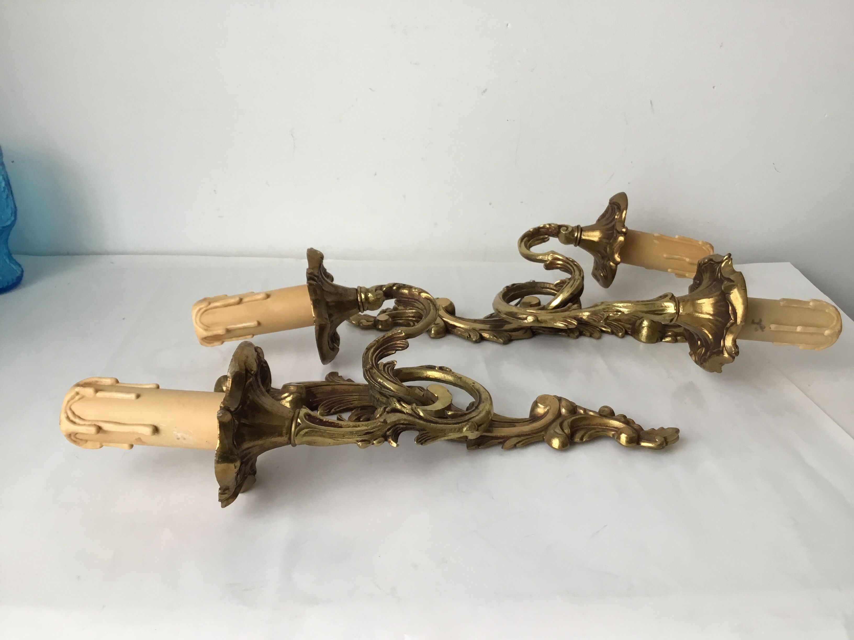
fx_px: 765
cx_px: 427
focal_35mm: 31
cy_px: 320
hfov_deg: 58.4
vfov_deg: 45.4
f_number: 2.4
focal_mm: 3.3
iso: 25
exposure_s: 1/33
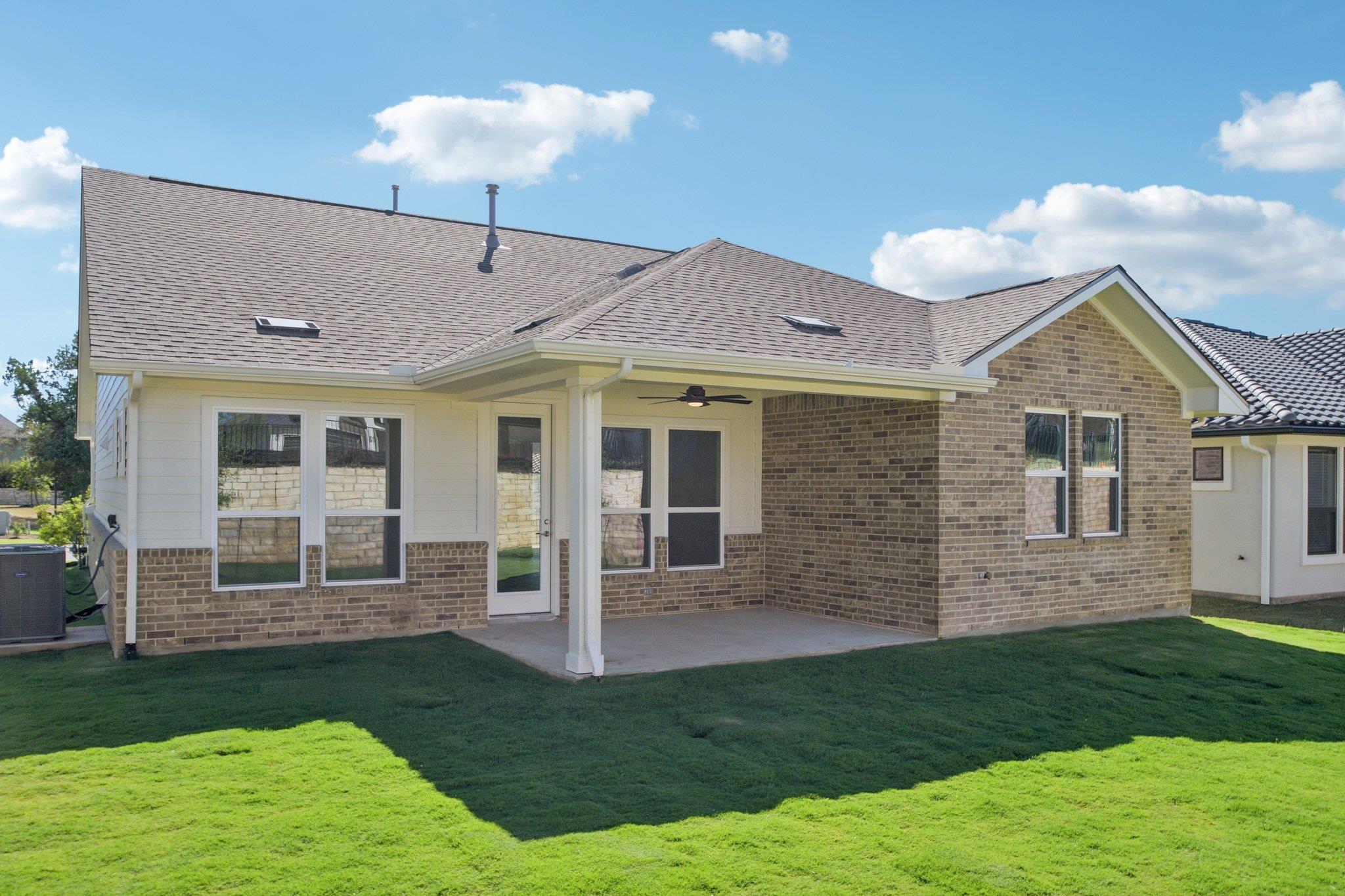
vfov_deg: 51.3
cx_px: 672
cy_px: 448
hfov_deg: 71.5
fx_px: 934
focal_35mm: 25
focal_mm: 17
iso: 400
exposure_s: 1/400
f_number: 8
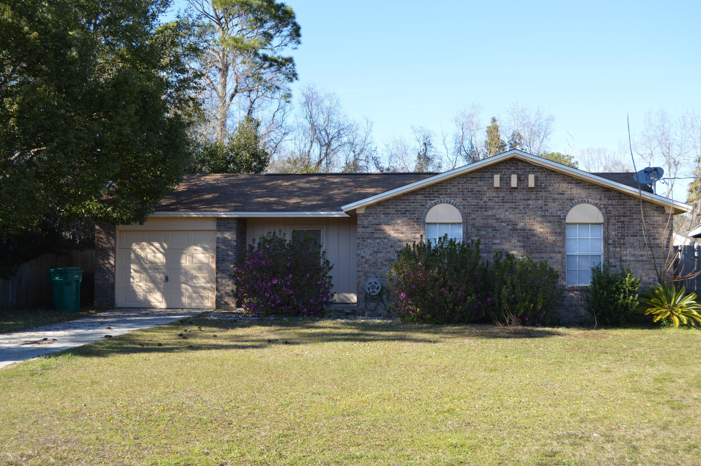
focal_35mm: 45
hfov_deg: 43.6
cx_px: 350
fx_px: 875
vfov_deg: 29.8
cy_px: 233
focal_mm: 30
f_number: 6.3
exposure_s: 1/160
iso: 100
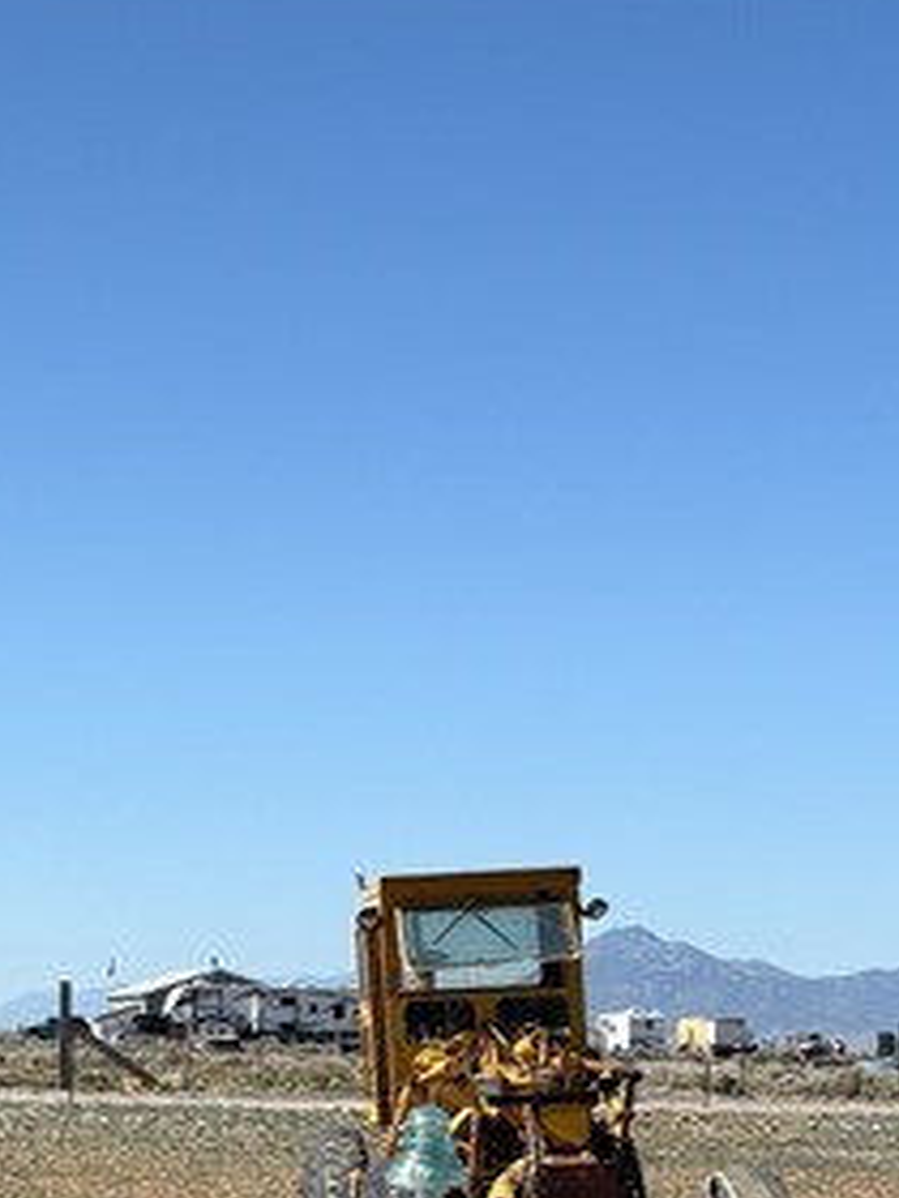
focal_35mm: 95
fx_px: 3290
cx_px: -300
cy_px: 826
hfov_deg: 14.8
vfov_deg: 20.6
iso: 50
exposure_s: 1/4950
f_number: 1.6
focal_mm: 5.96
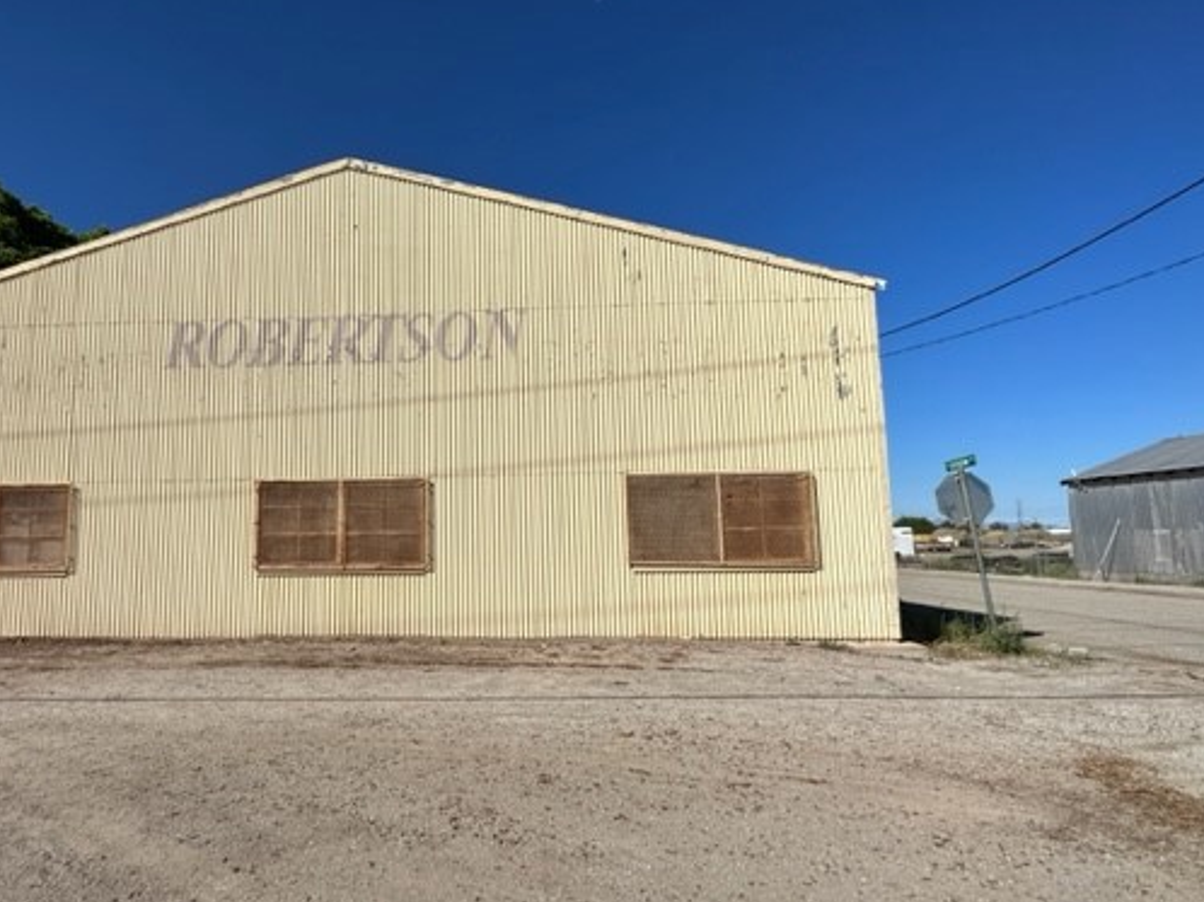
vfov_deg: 71.5
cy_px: 476
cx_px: 476
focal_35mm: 18
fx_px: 626
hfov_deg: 86.6
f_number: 2.2
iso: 50
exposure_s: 1/6897
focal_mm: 2.22
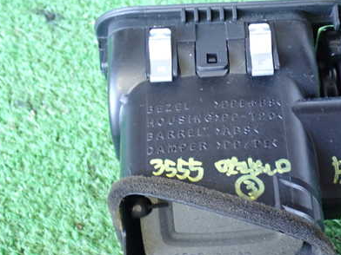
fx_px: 709
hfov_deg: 26.7
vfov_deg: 20.4
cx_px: 248
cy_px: 157
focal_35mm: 72
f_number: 3.1
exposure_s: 1/25
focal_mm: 8.4
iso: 800
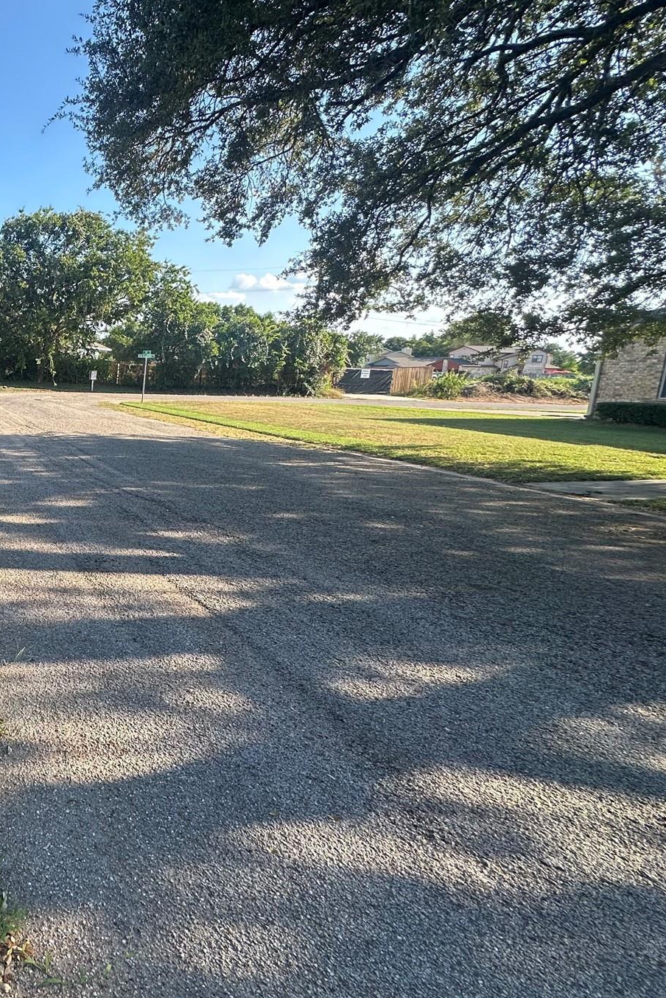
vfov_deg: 78.5
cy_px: 466
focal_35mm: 22
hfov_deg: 44.3
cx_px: -61
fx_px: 610
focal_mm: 2.22
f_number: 2.2
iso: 40
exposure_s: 1/412
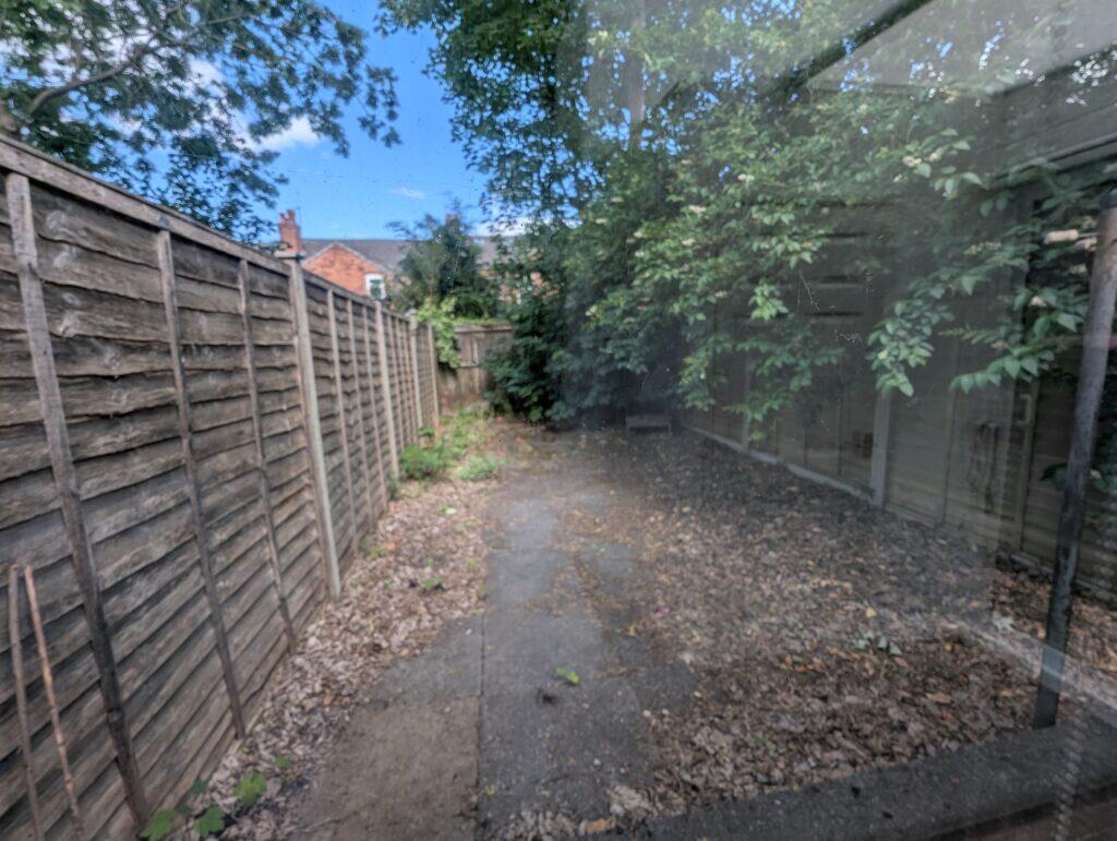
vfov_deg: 90.1
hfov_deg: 106.1
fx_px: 420
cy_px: 420
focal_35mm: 13
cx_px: 558
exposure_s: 1/584
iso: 48
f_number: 2.2
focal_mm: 1.95
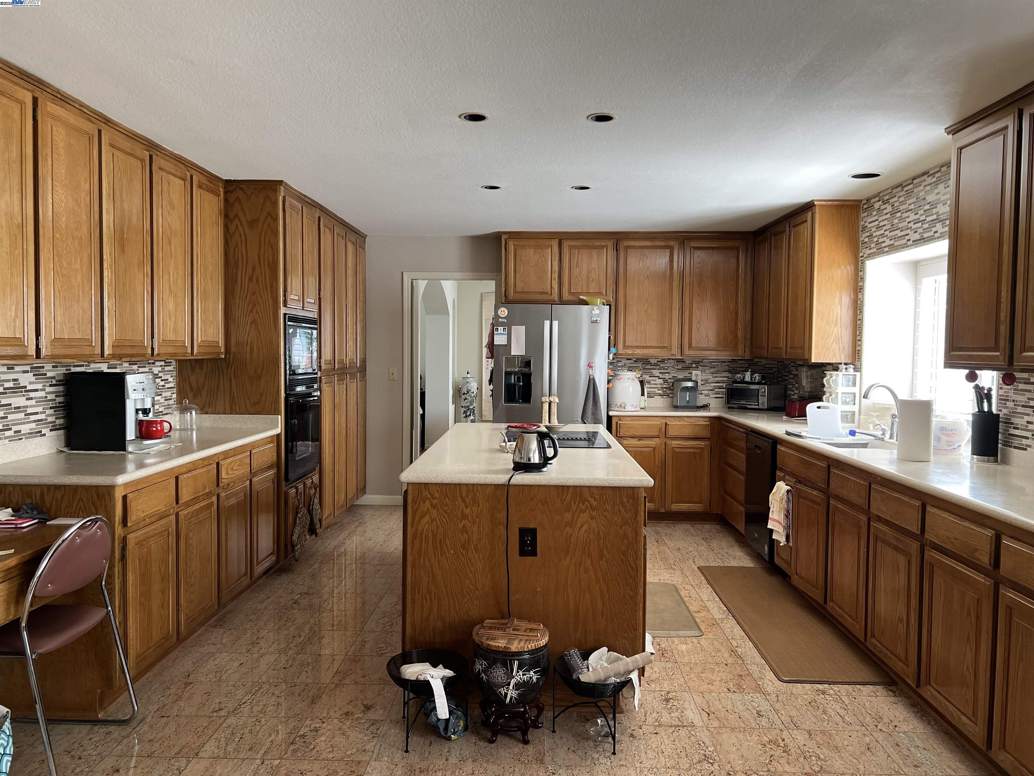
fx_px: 777
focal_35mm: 26
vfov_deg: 53.1
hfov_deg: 67.3
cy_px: 388
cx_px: 517
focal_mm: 5.7
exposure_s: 1/105
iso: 125
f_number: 1.5
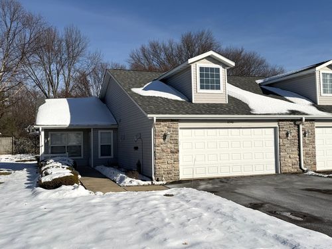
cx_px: 166
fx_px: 336
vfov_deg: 40.7
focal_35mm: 35
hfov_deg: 52.6
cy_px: 124
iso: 80
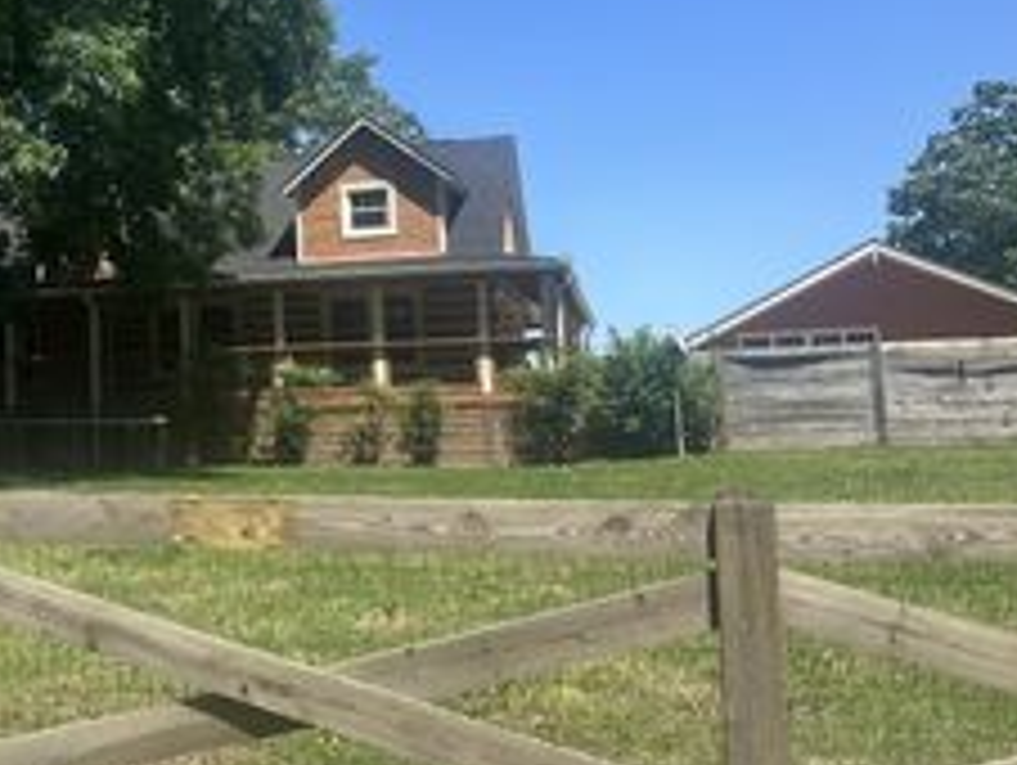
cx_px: 40
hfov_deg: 33.6
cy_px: 268
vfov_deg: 27.4
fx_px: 1559
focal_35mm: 53
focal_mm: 6.86
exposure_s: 1/2110
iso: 80
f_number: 1.78
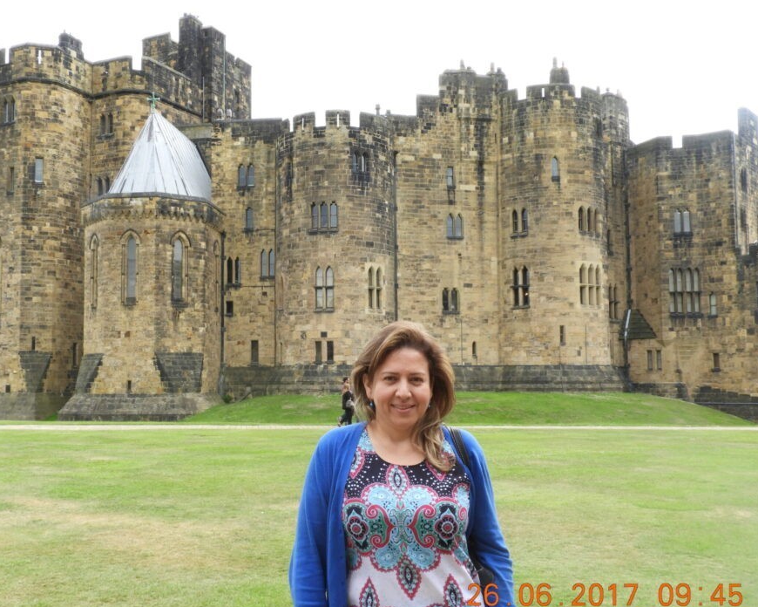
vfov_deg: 37.3
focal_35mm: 40
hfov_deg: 45.6
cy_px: 316
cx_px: 314
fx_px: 897
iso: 100
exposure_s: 1/60
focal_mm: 5.9
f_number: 7.2
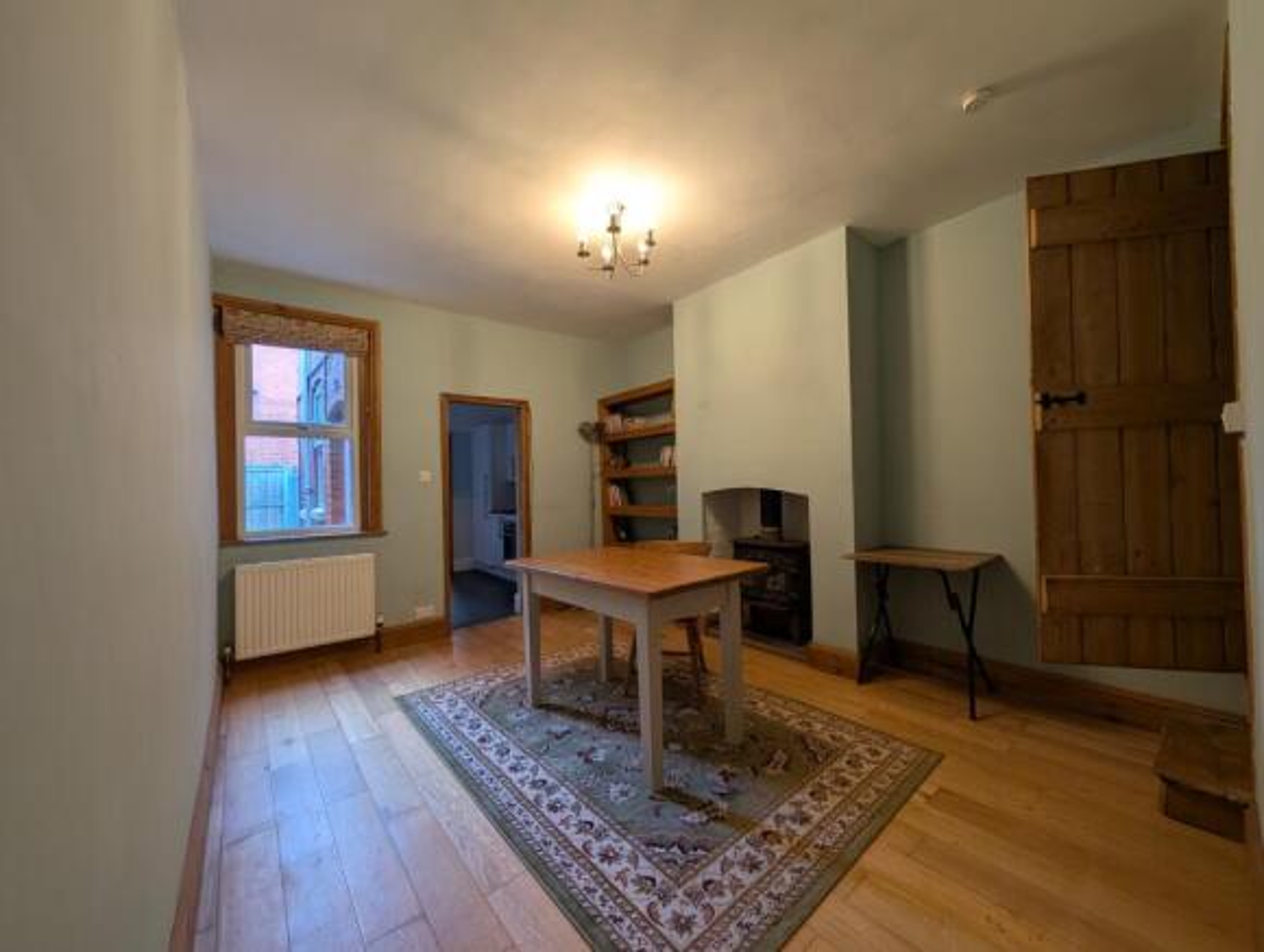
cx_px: 632
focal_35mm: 12
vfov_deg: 94.7
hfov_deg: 110.4
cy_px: 476
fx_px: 439
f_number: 1.7
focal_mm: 2.02
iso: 56
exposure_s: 1/38.5
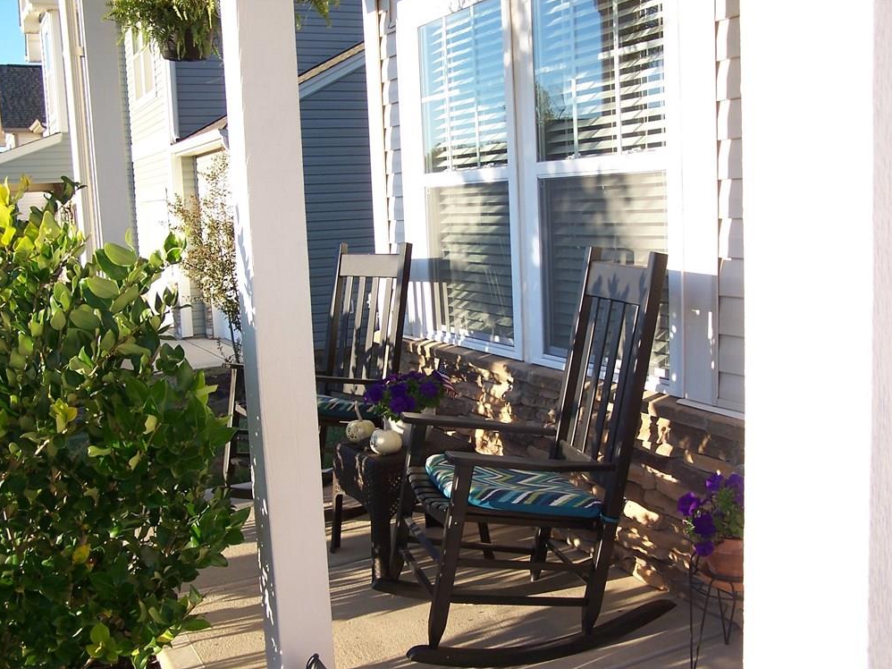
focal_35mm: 39
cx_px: 440
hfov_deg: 47.9
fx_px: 1005
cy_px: 341
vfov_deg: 36.8
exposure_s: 1/250
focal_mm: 6.3
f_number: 2.8
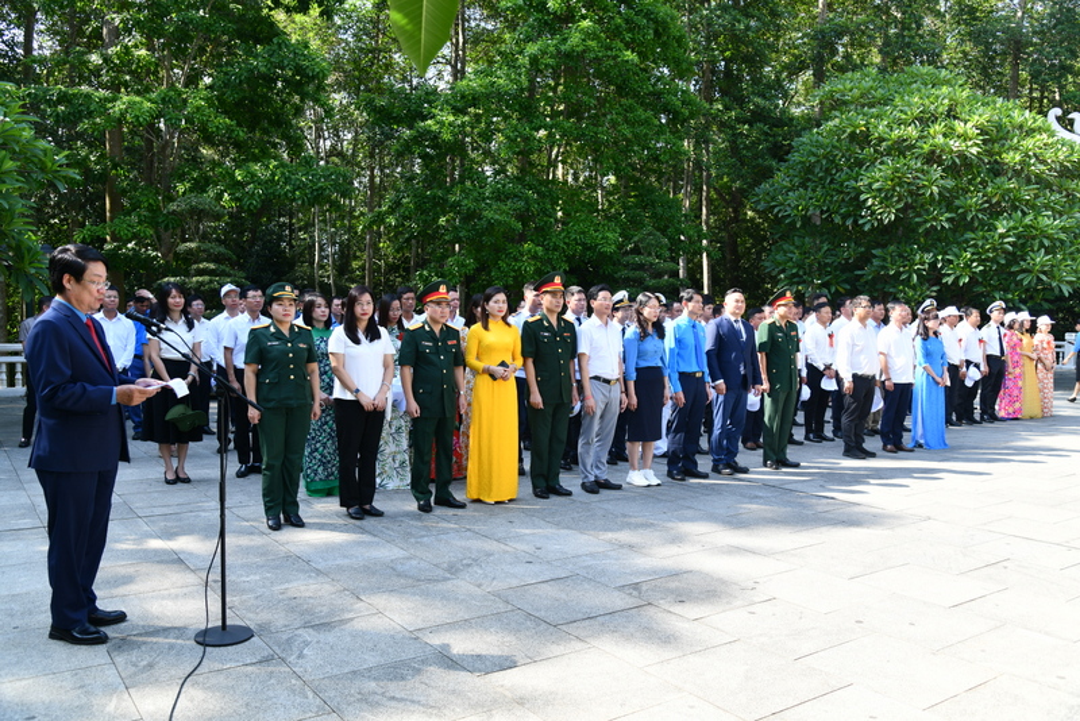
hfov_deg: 61.9
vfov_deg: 43.6
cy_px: 360
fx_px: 900
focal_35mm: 30
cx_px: 540
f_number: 5.6
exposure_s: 1/60
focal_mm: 30
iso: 100
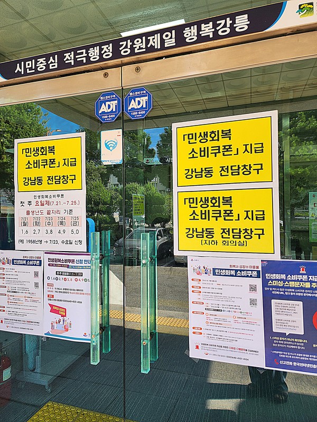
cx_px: 158
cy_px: 211
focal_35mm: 23
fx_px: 281
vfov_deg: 73.9
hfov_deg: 58.9
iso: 16
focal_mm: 6.4
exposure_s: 1/120
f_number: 1.8
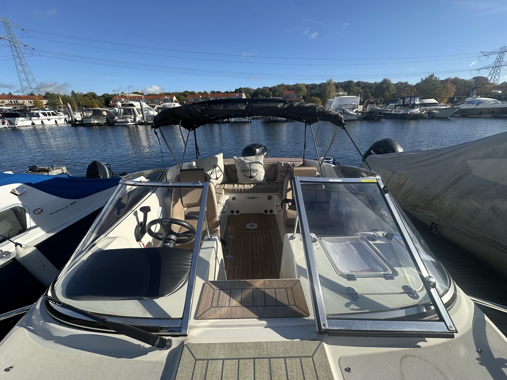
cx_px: 254
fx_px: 205
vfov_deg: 85.7
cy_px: 190
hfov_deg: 102.1
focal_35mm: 14
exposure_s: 1/1366
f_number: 2.2
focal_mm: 2.22
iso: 40
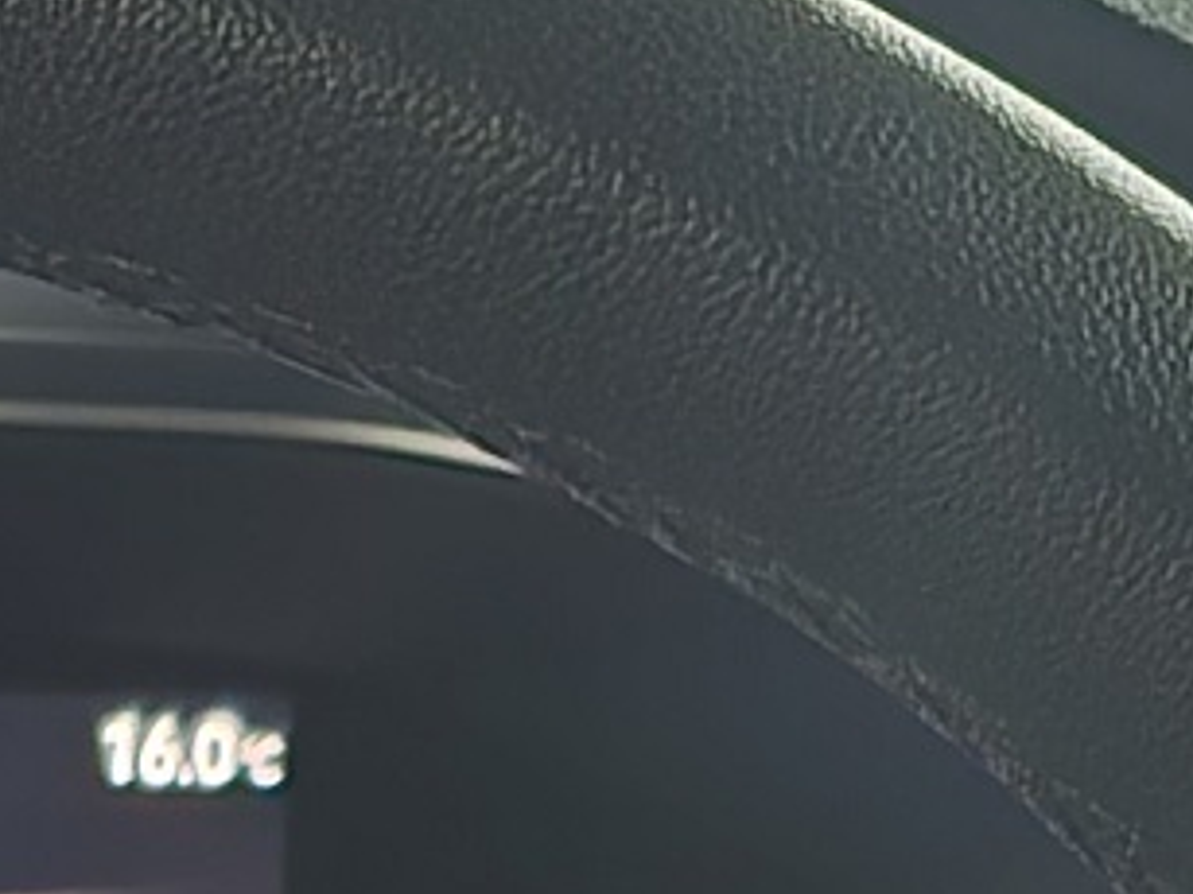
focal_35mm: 180
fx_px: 6201
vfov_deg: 7.3
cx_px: -571
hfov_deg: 10.6
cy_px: 2670
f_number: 1.7
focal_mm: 6.3
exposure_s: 1/15
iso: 2500
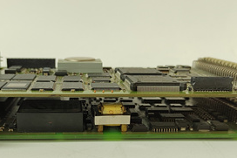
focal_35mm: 44
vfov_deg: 30.0
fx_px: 289
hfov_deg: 44.0
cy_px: 117
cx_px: 83
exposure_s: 1/50
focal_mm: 5.52
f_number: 1.9
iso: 1463
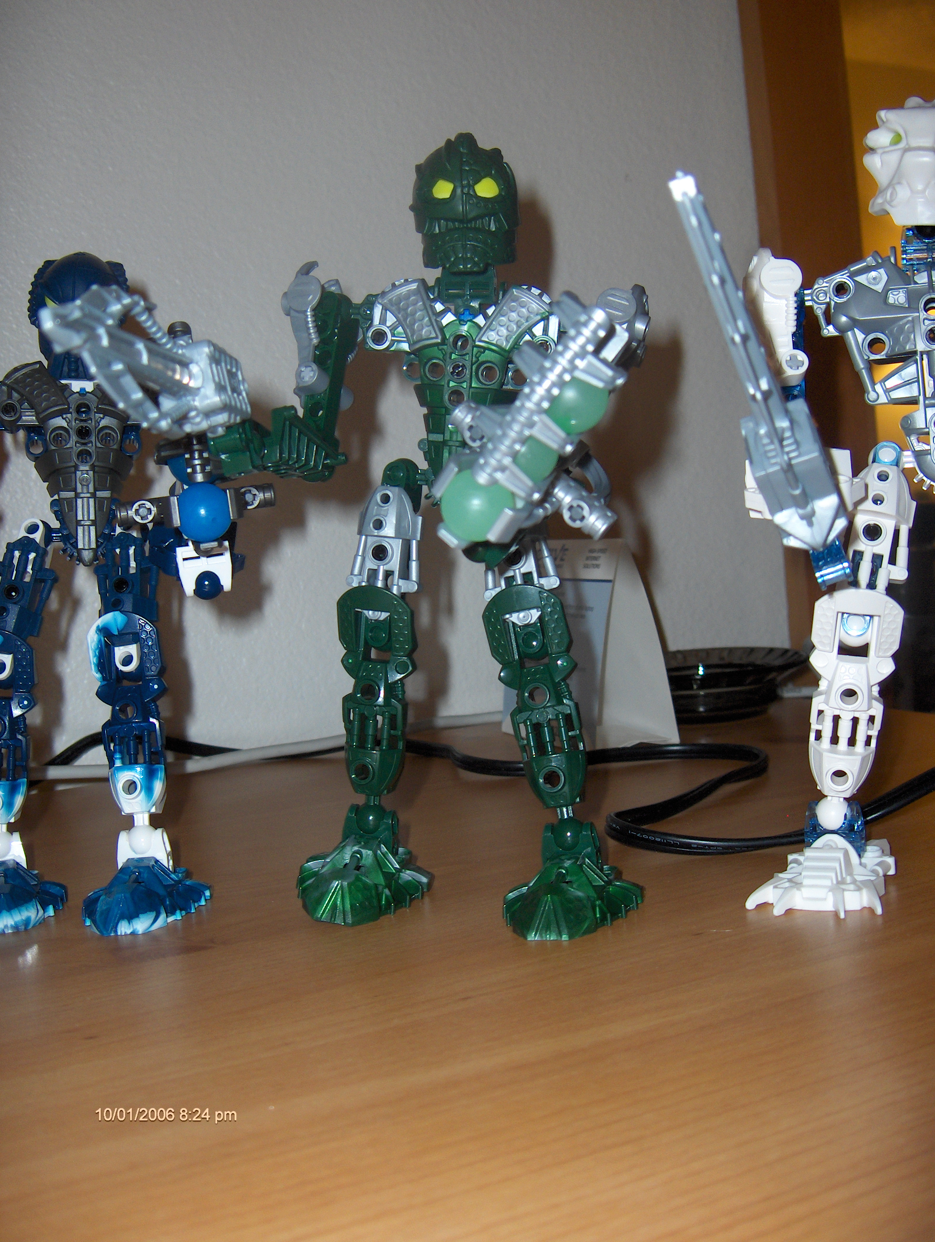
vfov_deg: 47.8
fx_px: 1401
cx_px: 468
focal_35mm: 39
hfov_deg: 36.9
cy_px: 621
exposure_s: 1/60
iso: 100
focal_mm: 8
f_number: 2.8
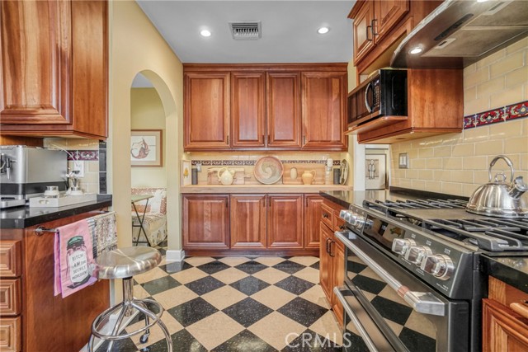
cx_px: 264
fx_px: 220
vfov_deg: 77.4
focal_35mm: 15
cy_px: 176
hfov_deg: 100.4
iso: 250
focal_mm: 10
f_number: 4
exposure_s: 1/40
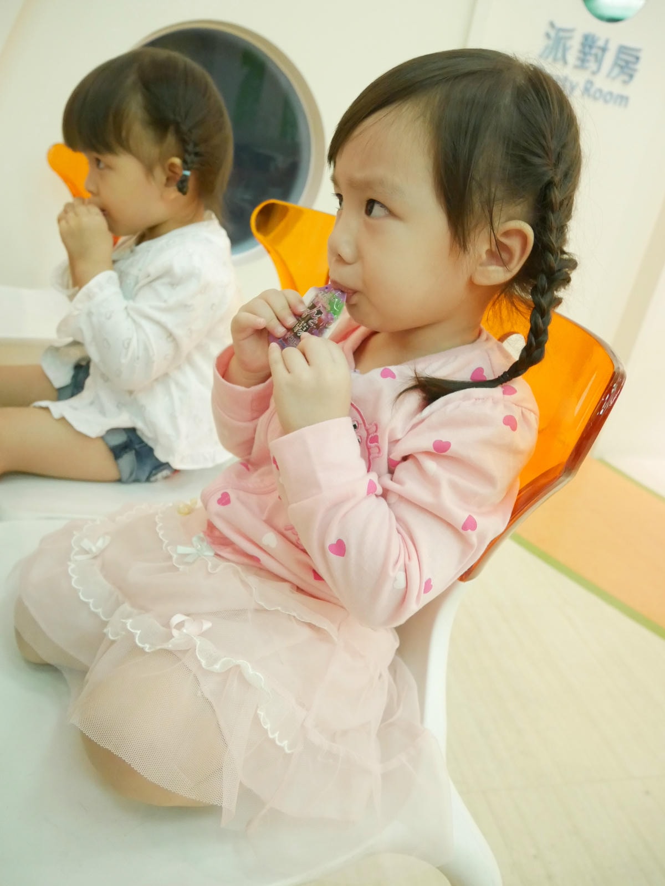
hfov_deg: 56.8
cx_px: 332
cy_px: 443
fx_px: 615
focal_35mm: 24
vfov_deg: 71.6
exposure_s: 1/60
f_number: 3.5
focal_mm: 12
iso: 2500
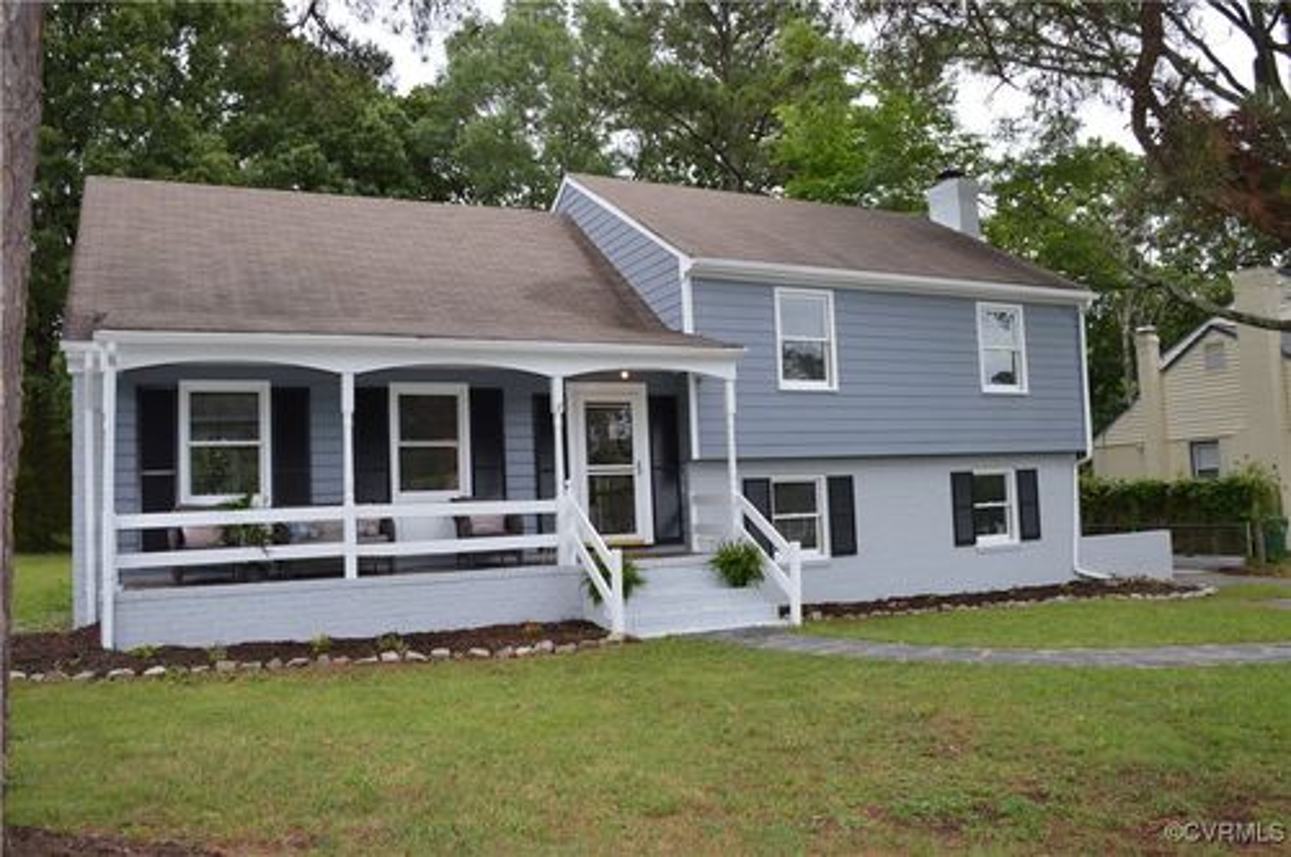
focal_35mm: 27
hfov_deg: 67.4
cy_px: 428
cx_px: 646
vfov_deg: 47.8
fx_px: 967
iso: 125
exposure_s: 1/125
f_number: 5.6
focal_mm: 18
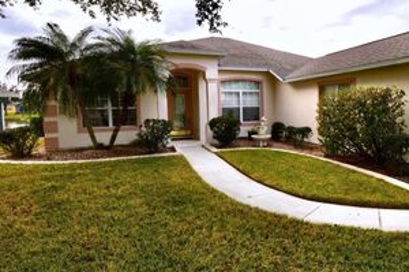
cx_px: 285
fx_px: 284
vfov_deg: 51.1
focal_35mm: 25
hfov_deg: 68.8
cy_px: 126
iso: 100
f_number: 8
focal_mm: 10
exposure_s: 1/125
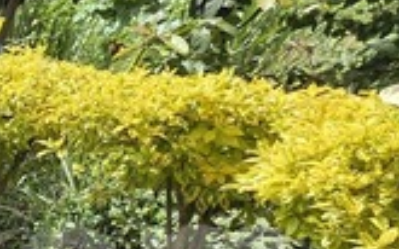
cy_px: 271
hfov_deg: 17.1
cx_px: -476
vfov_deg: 18.7
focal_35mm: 67
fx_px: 728
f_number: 2.2
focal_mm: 2.2
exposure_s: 1/904
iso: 50
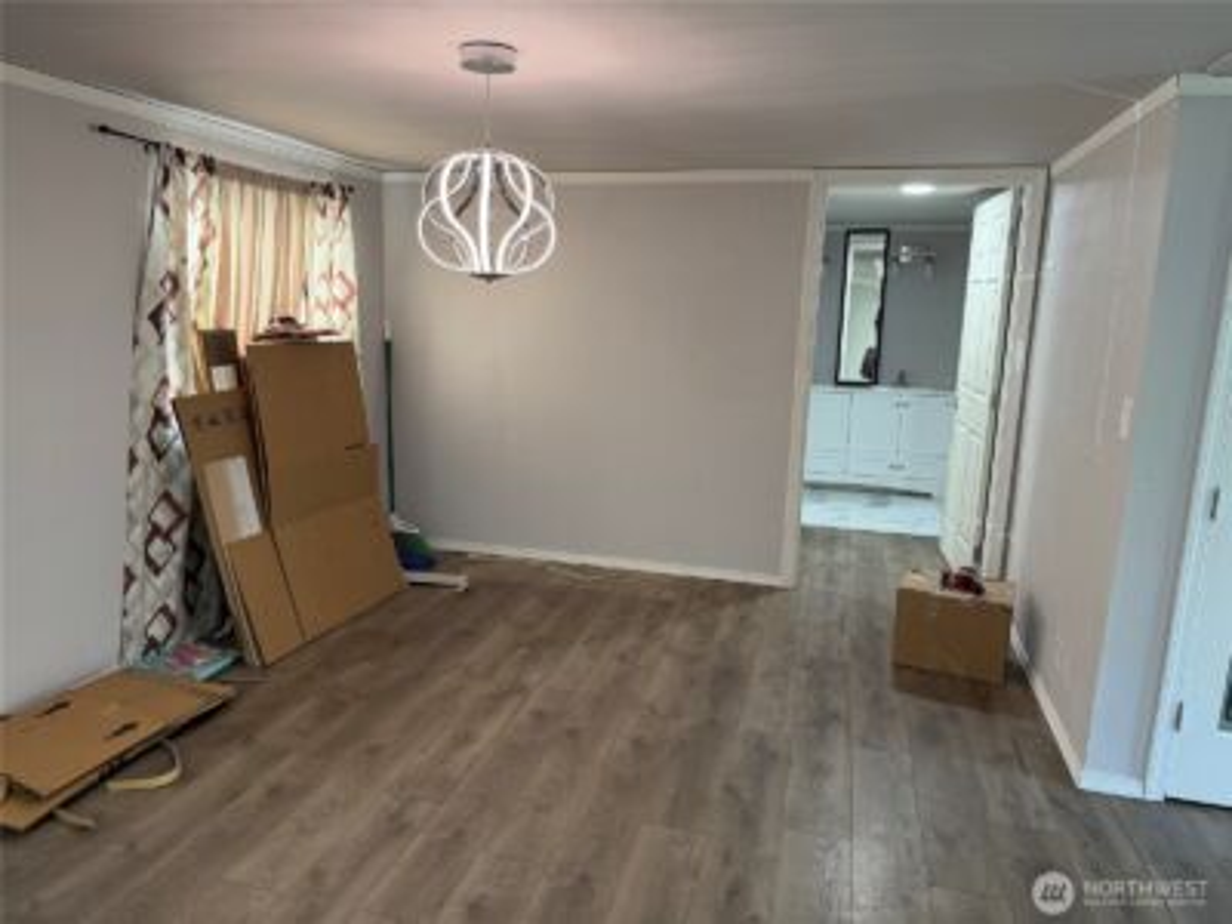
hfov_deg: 71.6
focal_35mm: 24
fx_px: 854
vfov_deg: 56.8
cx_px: 616
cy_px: 462
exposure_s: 1/120
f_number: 1.78
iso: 200
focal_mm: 6.76
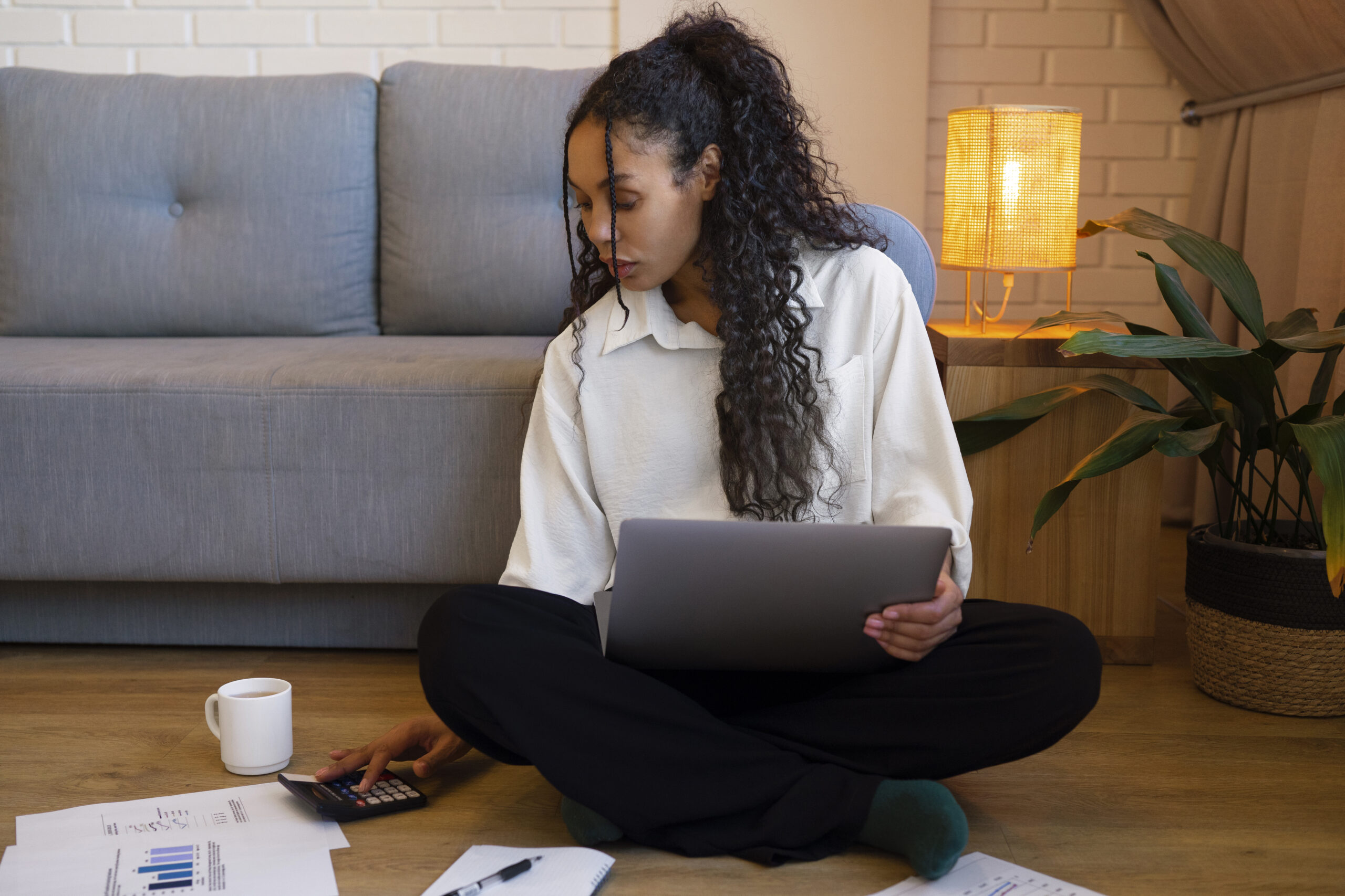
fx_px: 1494
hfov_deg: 48.5
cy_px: 448
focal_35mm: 40
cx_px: 672
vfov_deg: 33.4
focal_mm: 40
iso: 800
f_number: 2.8
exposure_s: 1/400
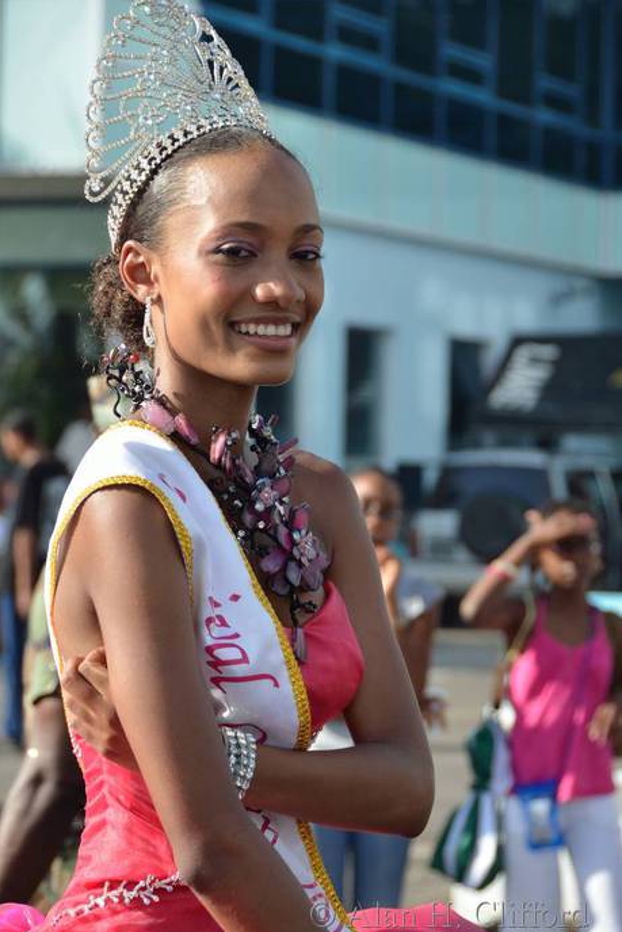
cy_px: 473
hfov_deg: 10.0
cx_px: 312
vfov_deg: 15.0
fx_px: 3549
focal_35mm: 137
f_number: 5.3
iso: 100
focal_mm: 90
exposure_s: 1/320
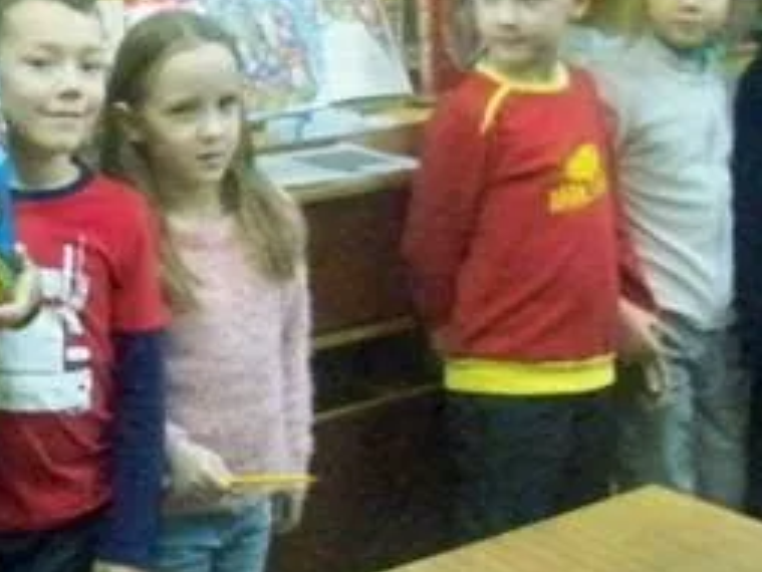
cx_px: -33
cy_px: 99
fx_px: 1828
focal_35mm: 83
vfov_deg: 17.6
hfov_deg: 22.5
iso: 3200
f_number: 3.1
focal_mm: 6.3
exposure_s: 1/60
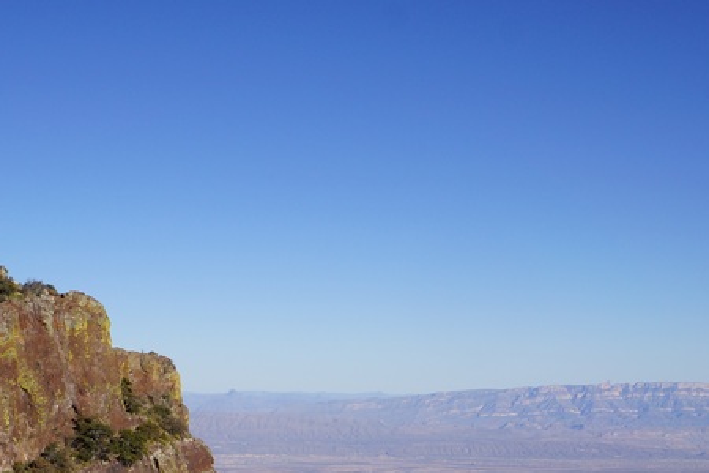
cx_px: 290
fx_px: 1418
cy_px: 555
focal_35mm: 72
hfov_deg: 28.0
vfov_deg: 18.1
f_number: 13
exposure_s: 1/200
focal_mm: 18
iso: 100
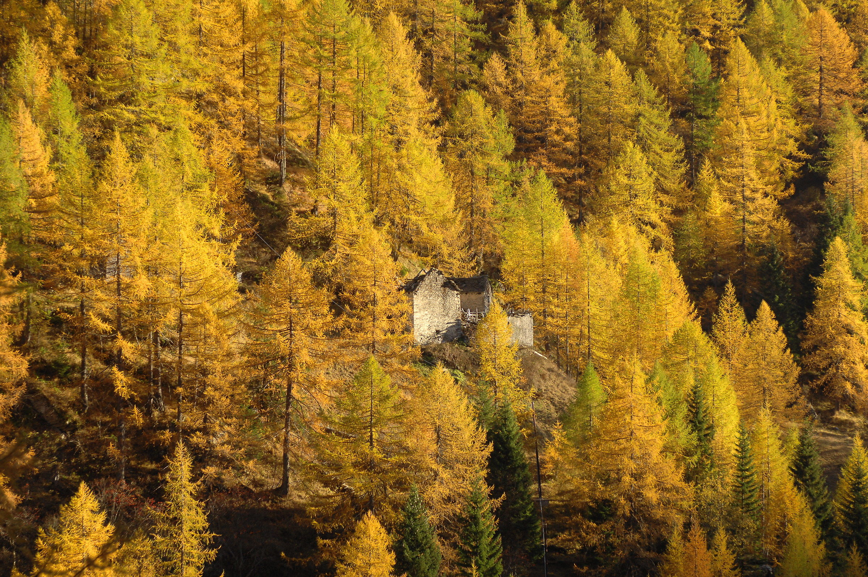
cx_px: 434
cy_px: 288
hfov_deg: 19.5
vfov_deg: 13.0
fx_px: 2529
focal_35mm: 105
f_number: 4.8
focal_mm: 70
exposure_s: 1/90
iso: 200
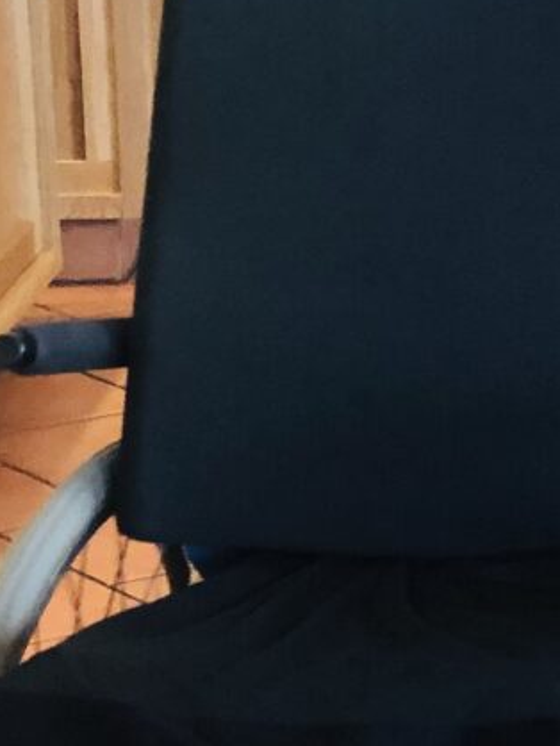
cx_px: 992
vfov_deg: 10.3
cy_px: 146
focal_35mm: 191
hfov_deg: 7.6
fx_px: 4116
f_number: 2.4
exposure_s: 1/30
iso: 100
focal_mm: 6
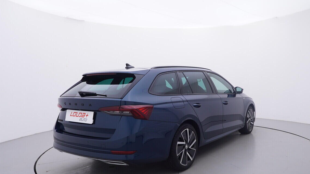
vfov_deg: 39.0
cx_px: 183
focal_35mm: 30
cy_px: 111
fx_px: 244
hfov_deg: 64.4
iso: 200
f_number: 5
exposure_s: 1/80
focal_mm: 15
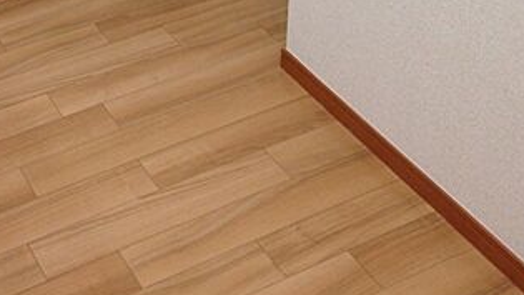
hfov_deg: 28.2
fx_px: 1014
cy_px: -87
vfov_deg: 15.7
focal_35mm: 73
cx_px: 87
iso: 64
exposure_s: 1/20
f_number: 2.4
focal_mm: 4.12
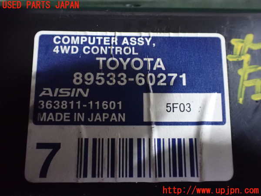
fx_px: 226
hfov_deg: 60.0
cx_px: 130
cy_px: 98
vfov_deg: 46.8
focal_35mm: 30
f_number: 2.3
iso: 1600
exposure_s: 1/30
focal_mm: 5.4
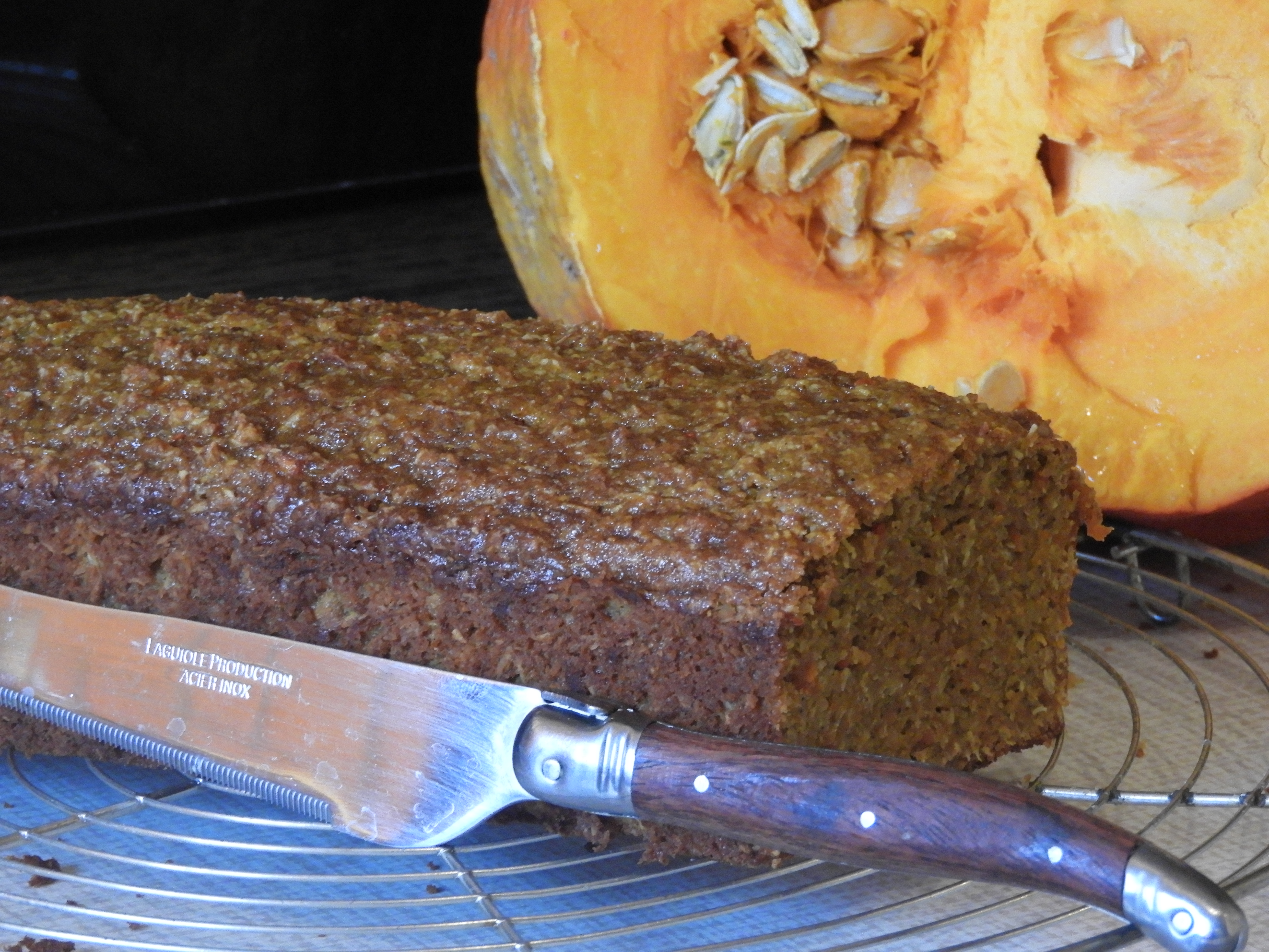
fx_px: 8065
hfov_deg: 9.0
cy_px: 476
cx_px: 634
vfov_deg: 6.8
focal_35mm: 220
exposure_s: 1/6
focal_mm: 39.4
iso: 800
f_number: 5.3
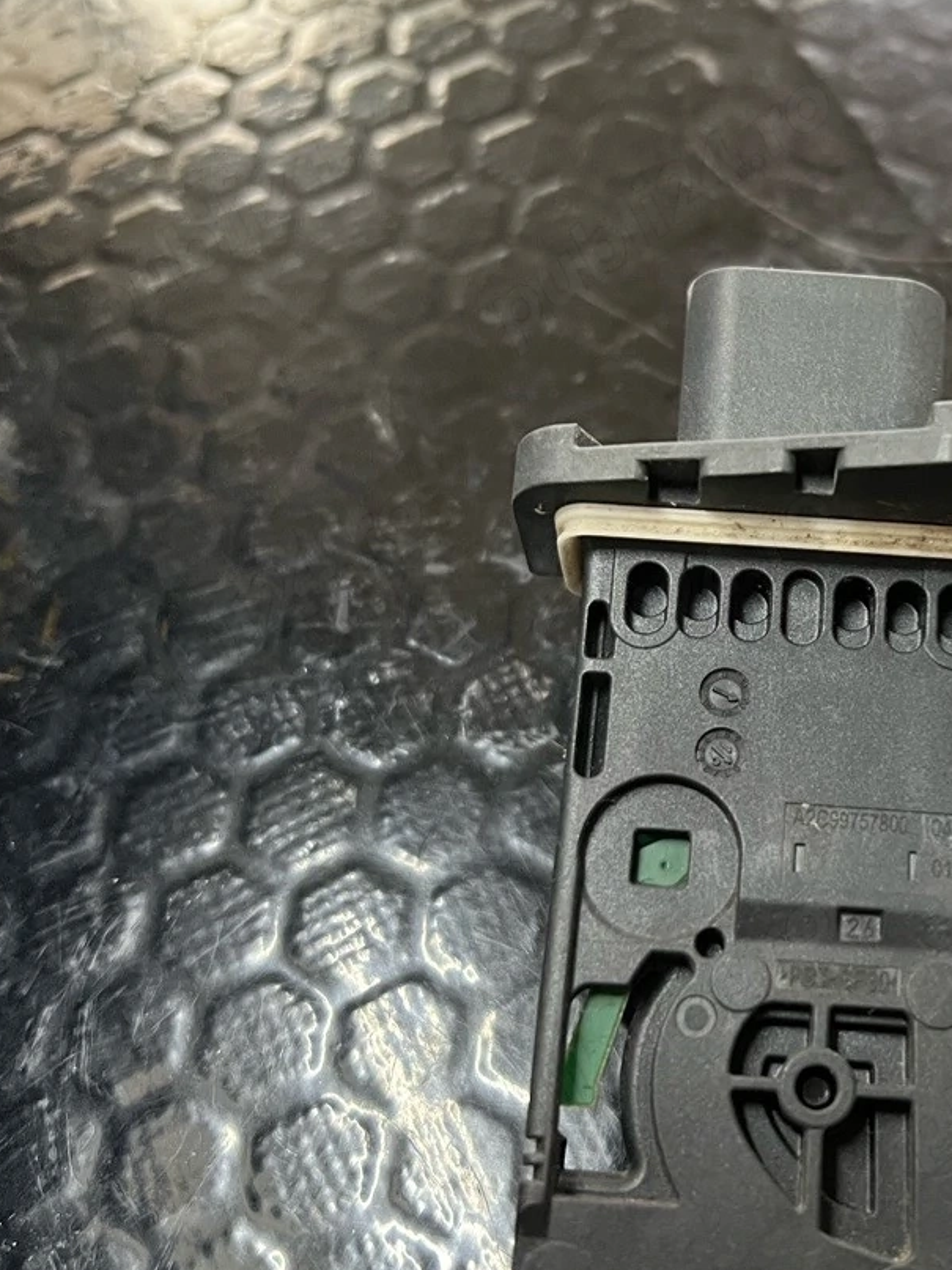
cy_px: 681
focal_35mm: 43
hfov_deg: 32.6
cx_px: 765
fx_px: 1577
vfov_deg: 43.8
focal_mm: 5.7
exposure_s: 1/33
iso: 500
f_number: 1.5
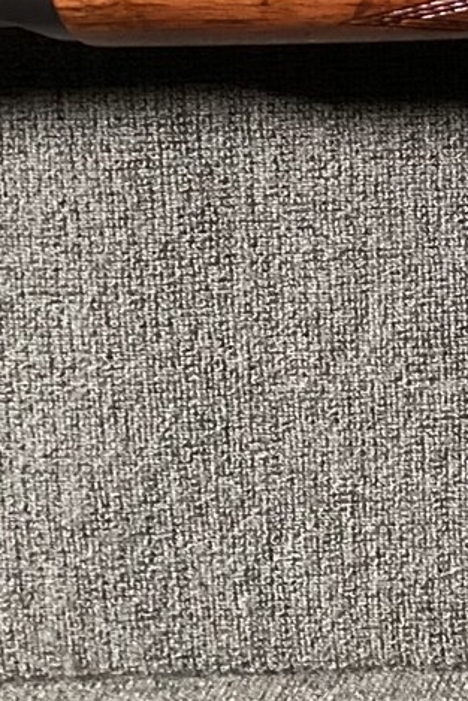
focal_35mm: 104
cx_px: 947
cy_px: -65
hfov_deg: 11.7
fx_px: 2026
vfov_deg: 18.9
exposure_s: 1/40
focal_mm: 3.3
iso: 400
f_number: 2.4
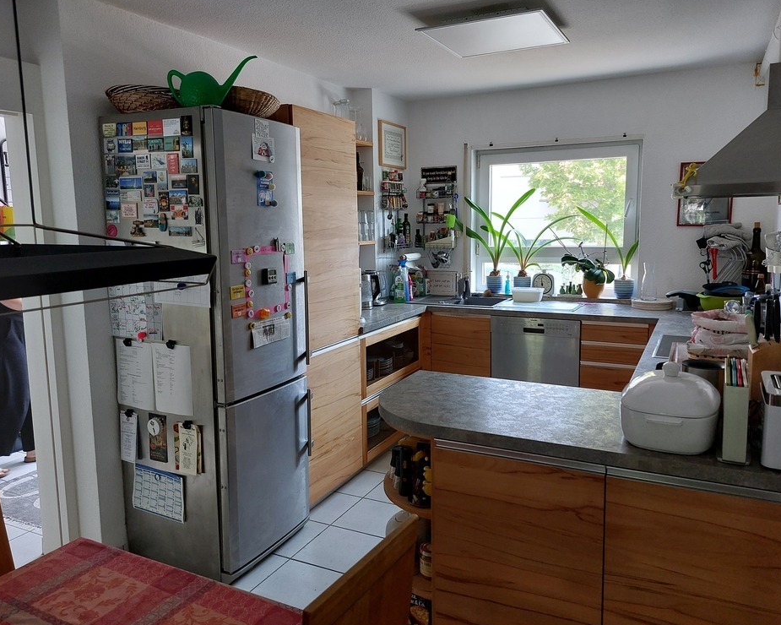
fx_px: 624
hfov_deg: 64.1
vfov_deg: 53.2
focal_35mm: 27
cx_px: 399
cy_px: 307
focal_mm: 5.23
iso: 125
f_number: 1.8
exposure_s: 1/60
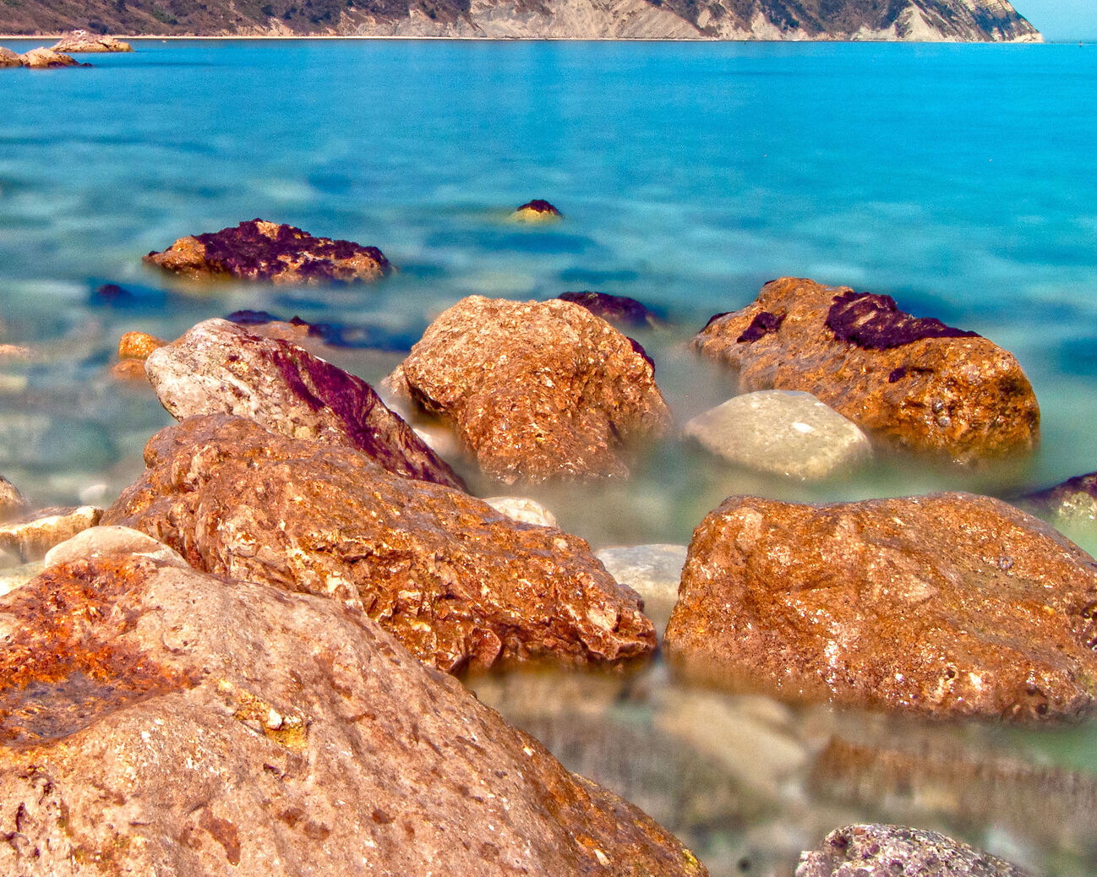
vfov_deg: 28.7
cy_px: 221
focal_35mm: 52
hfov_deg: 35.4
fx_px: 1688
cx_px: 311
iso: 100
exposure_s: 30
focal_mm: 20
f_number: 20
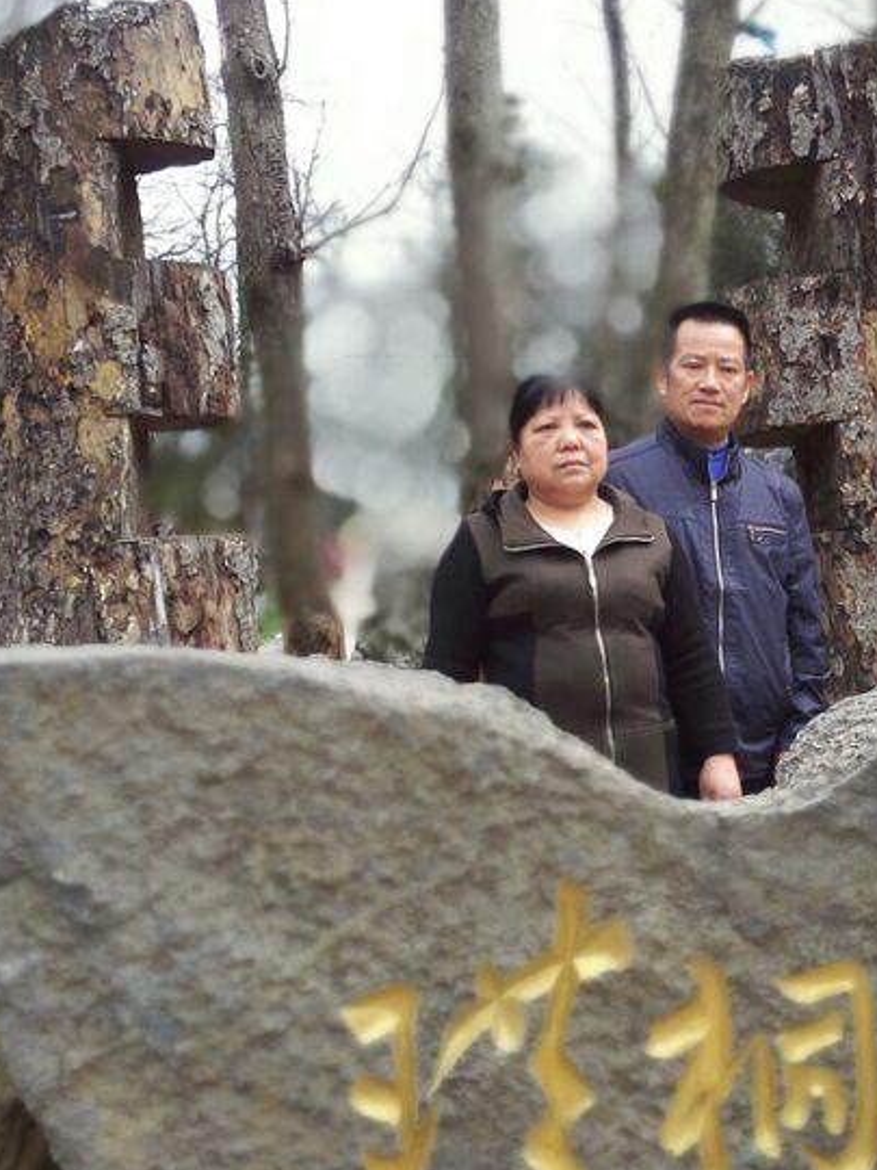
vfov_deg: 34.9
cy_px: 667
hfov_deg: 26.2
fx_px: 1858
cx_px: 680
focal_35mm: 55
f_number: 1.4
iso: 100
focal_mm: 3.8
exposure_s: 1/793
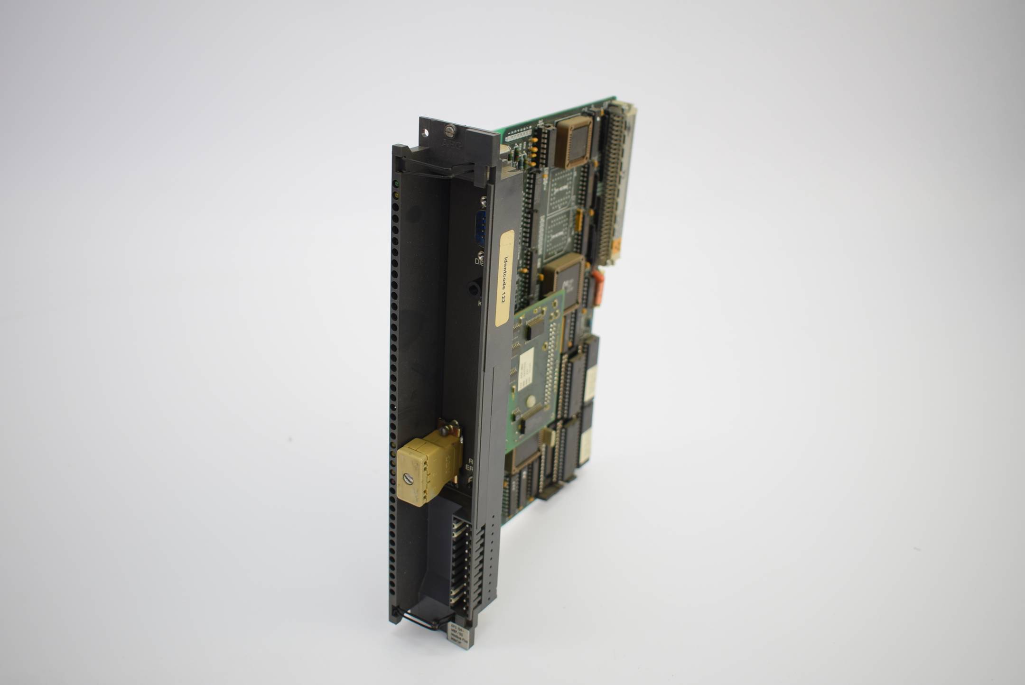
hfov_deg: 53.1
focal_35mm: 36
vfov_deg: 36.9
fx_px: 1026
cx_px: 512
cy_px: 342
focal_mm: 24
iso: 100
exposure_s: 1/45
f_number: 4
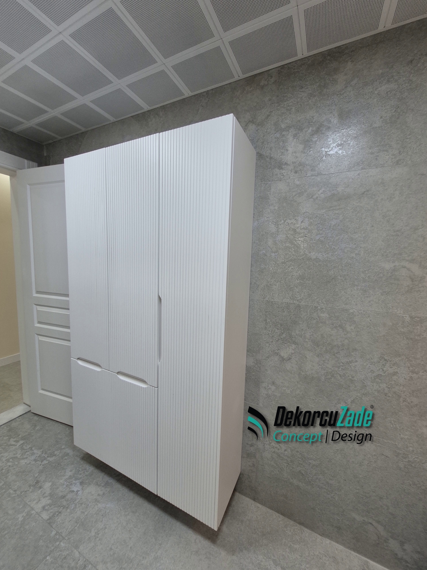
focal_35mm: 13
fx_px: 214
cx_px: 214
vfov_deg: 106.2
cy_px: 285
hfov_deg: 89.9
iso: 125
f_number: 2.2
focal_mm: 1.74
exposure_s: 1/50
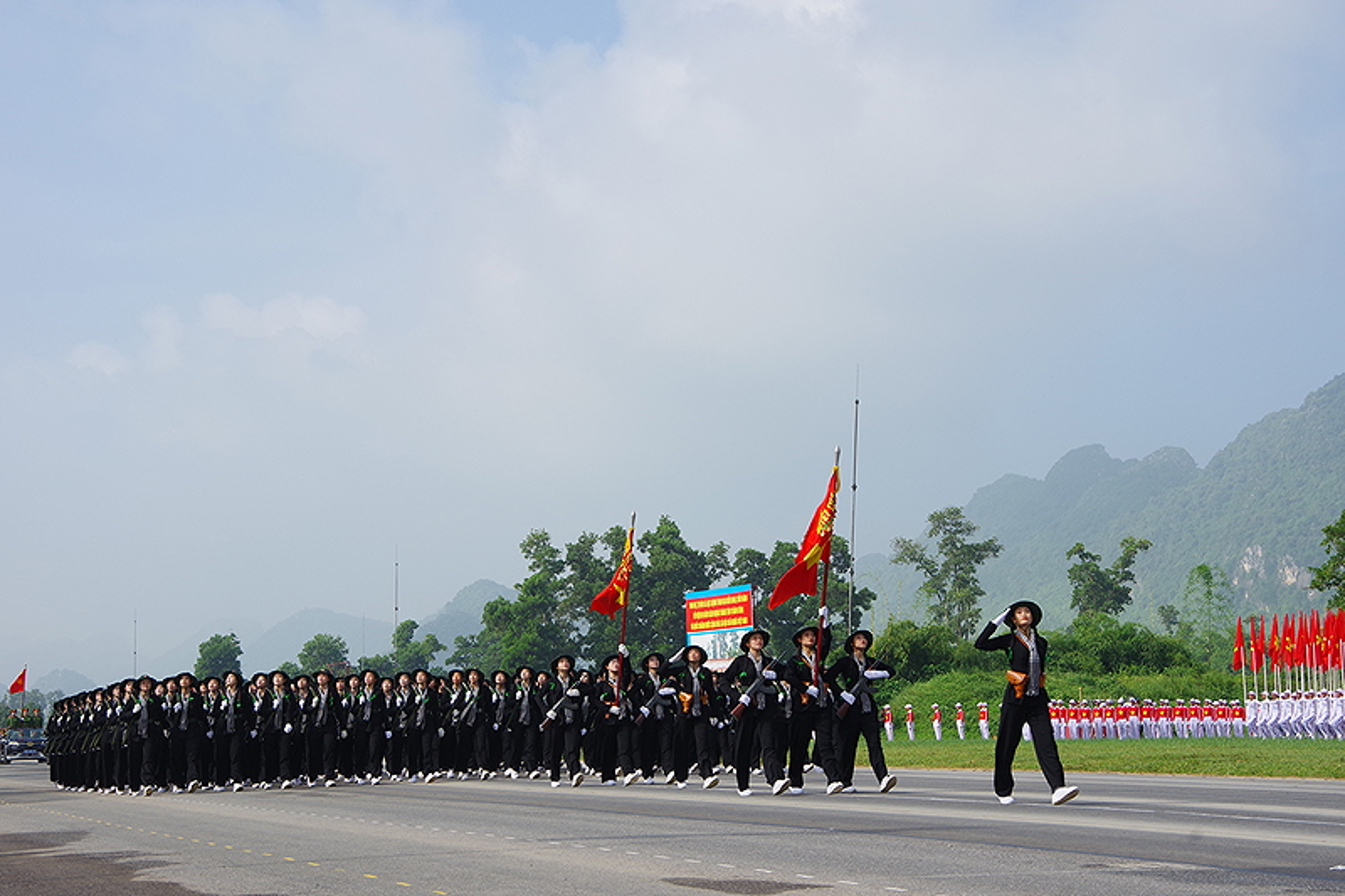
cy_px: 448
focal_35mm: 60
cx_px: 672
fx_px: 2241
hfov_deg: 33.4
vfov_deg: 22.6
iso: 200
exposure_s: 1/200
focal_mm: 40
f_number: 13
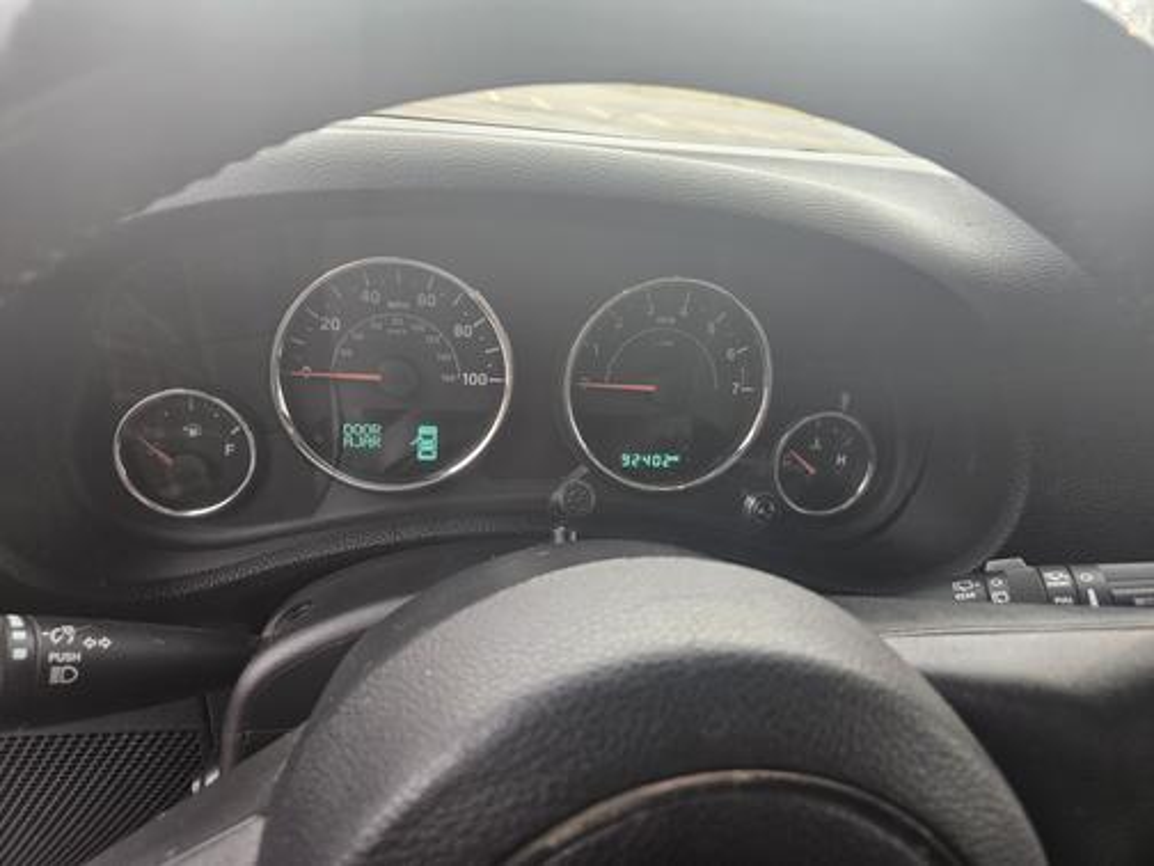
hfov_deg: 73.9
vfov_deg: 58.9
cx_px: 577
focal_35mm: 23
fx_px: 767
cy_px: 433
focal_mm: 5.4
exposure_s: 1/120
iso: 160
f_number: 1.8
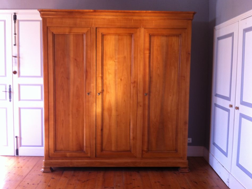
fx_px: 269
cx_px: 124
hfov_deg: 50.2
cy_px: 91
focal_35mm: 37
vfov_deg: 38.6
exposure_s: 1/17
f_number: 2.8
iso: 80
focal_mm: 3.85
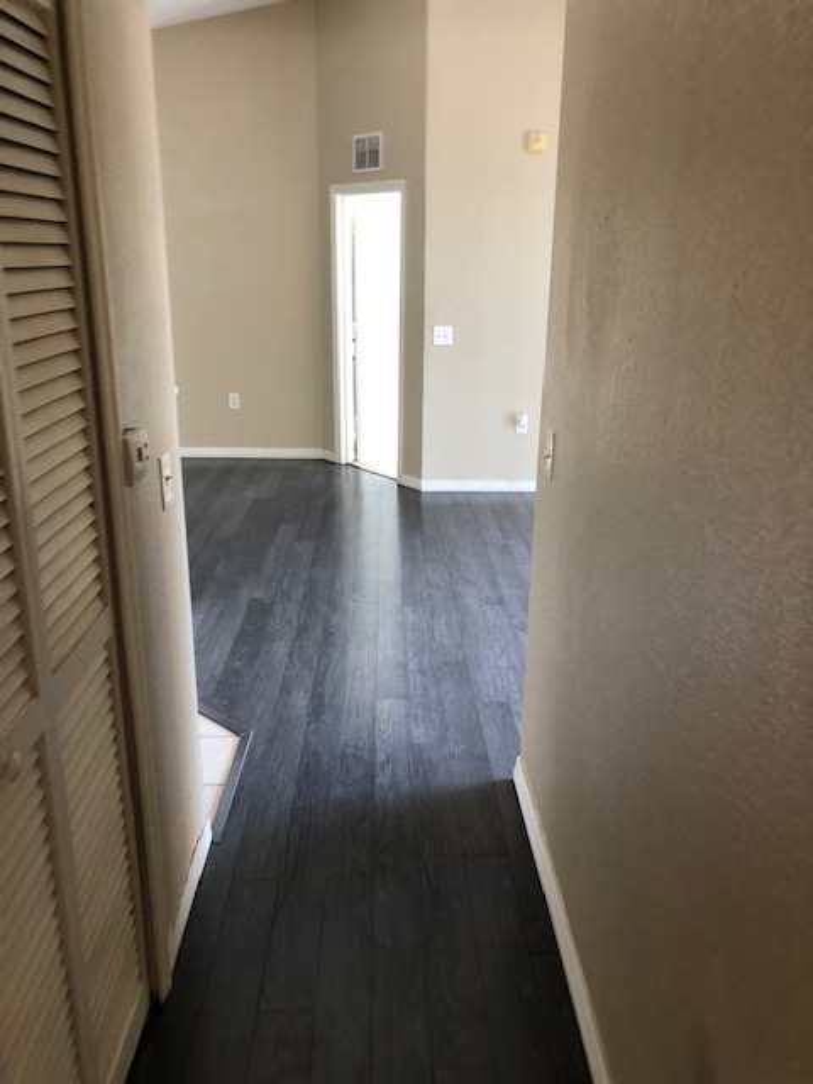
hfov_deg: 49.7
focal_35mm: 28
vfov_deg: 63.4
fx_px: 877
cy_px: 542
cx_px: 406
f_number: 1.8
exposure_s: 1/15
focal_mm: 4
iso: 50
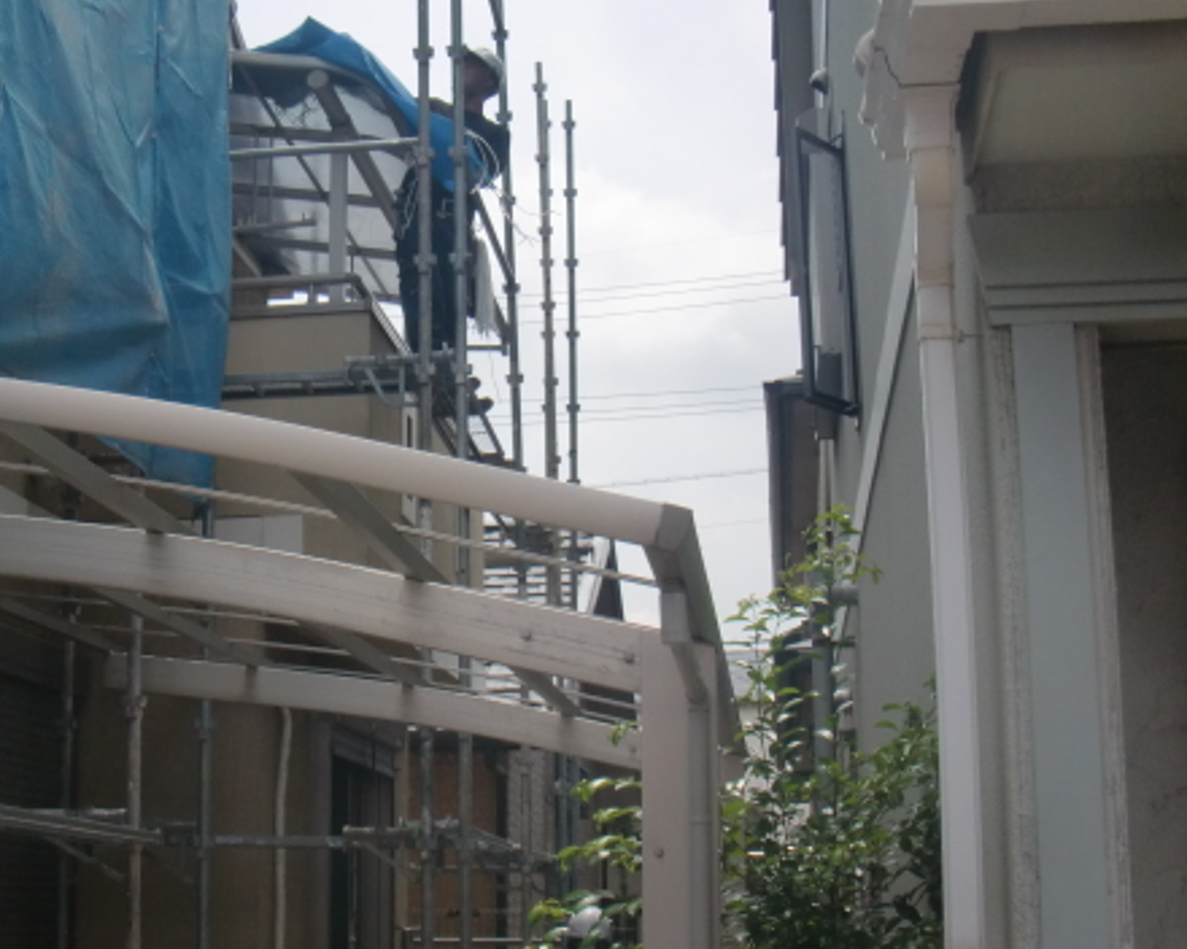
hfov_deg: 34.4
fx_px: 1897
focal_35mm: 54
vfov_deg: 28.1
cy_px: 493
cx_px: 394
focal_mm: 6.66
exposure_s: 1/500
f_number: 3.9
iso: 64
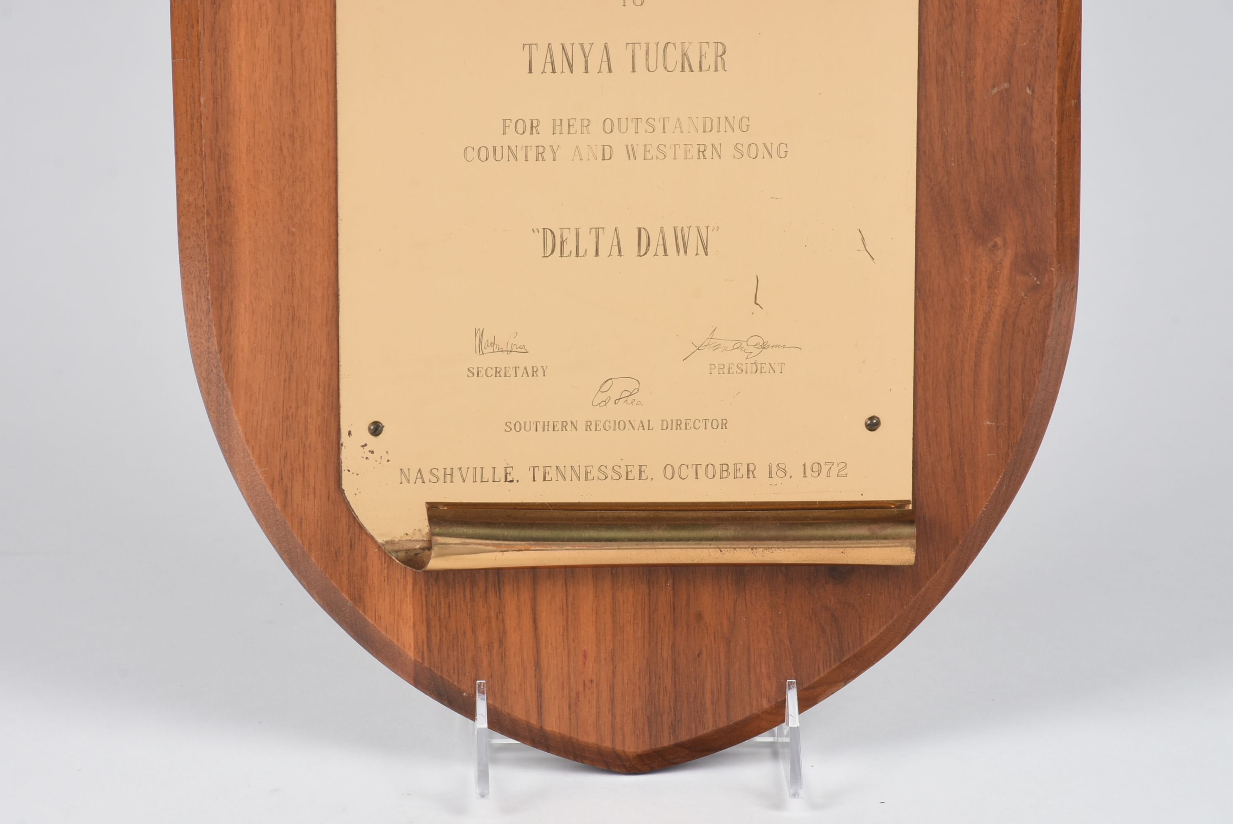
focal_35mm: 210
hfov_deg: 9.8
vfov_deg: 6.6
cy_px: 412
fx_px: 7198
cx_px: 616
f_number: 14
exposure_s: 1/125
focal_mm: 140
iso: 200
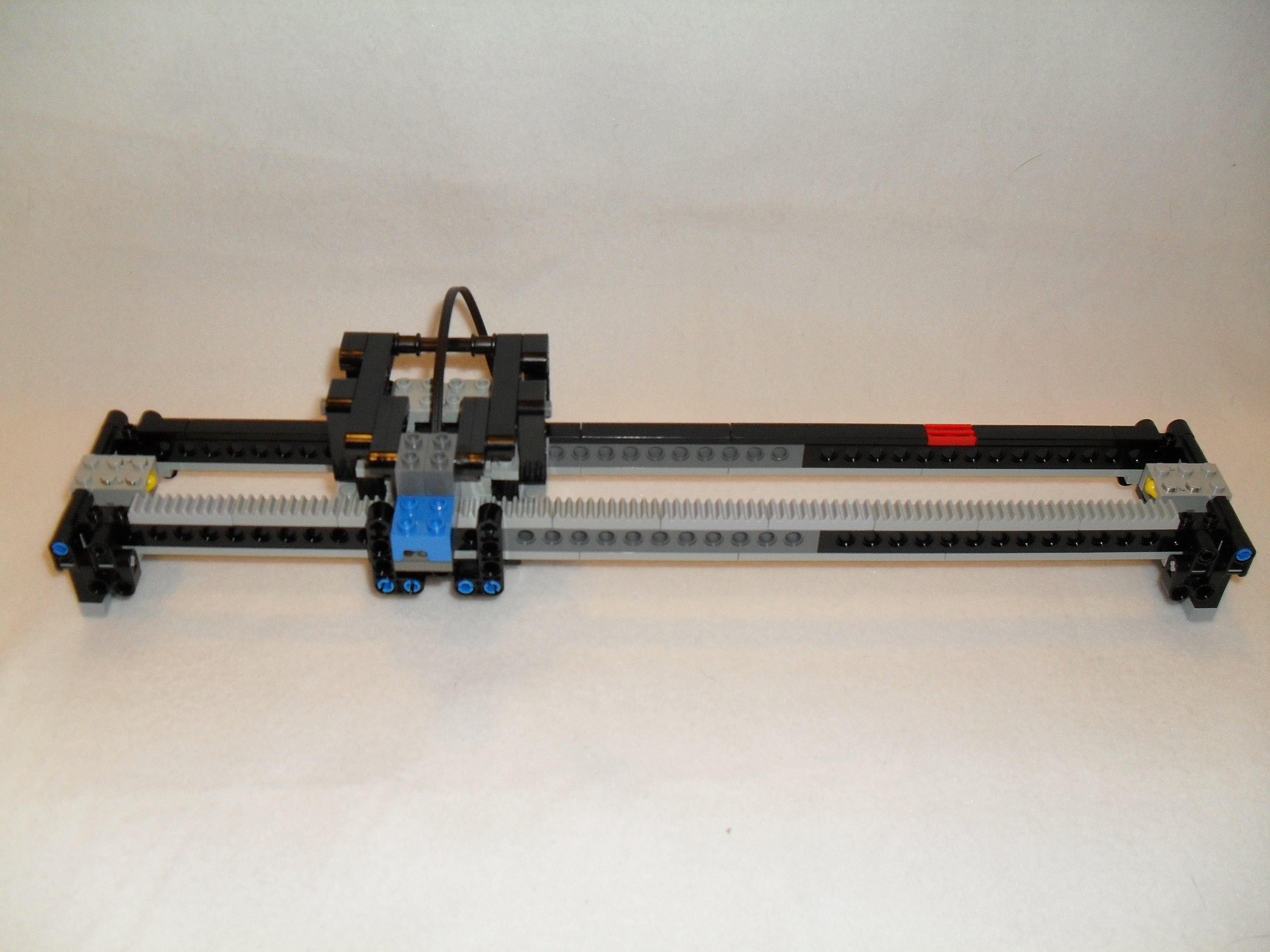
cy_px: 476
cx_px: 635
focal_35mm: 35
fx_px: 1284
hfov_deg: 52.6
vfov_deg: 40.7
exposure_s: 1/45
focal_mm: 6.3
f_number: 3.2
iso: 200
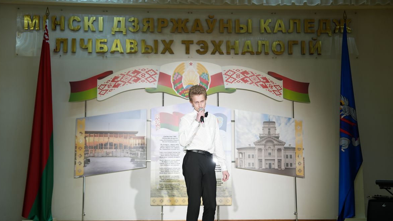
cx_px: 196
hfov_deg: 42.9
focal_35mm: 48
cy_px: 125
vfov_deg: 24.9
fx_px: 500
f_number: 3.2
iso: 320
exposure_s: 1/100
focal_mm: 45
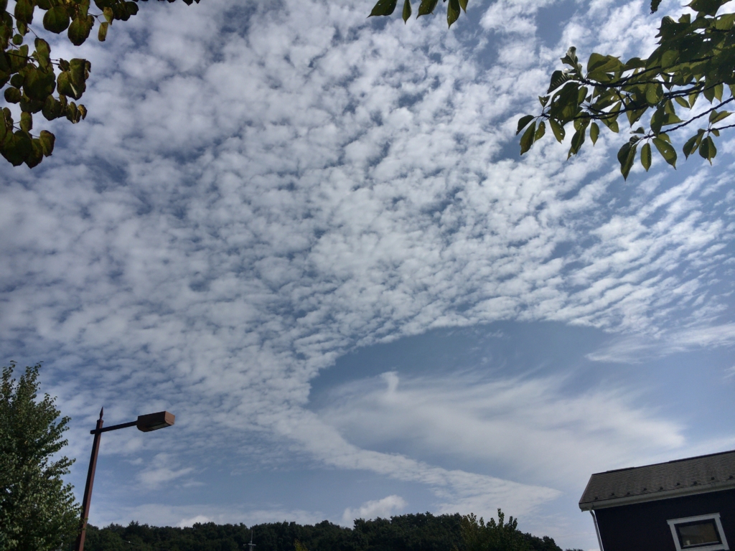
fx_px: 616
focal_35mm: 29
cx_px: 368
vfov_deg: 48.2
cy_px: 276
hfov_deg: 61.7
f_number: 2.2
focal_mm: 4.15
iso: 25
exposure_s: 1/5495
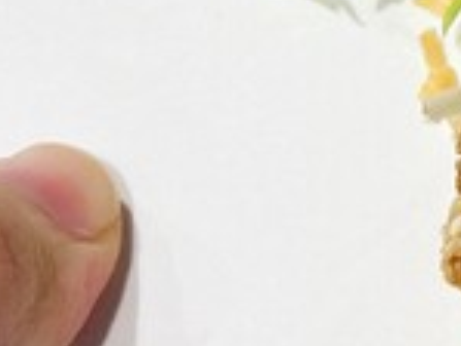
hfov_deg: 7.0
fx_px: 3652
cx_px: 928
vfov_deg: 5.4
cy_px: -97
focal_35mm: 274
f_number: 1.78
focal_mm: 6.86
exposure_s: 1/60
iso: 100
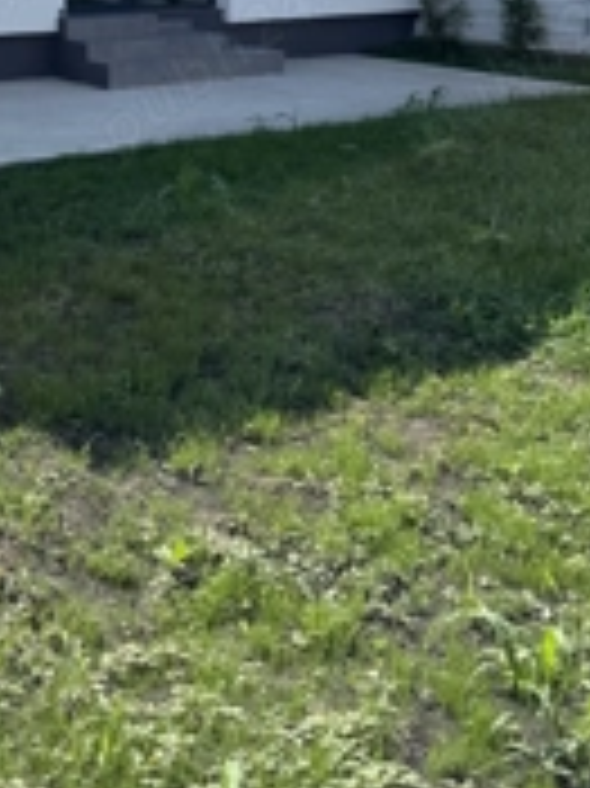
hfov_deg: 25.9
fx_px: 1251
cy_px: 117
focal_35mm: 55
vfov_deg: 33.5
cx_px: 86
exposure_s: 1/2252
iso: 80
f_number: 1.78
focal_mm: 6.76
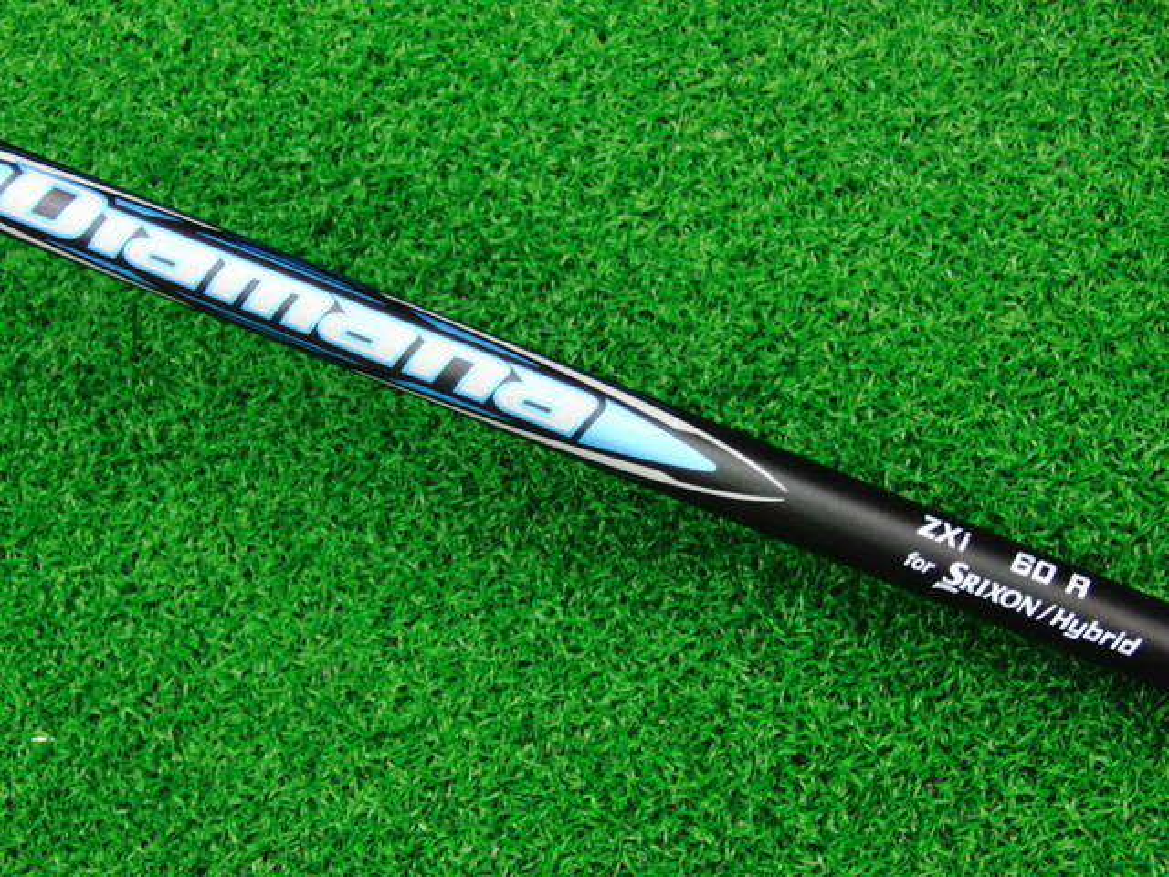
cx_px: 584
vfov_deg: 33.6
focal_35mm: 43
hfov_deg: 43.9
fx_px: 1452
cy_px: 438
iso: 400
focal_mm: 7.54
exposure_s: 1/25
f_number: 3.7
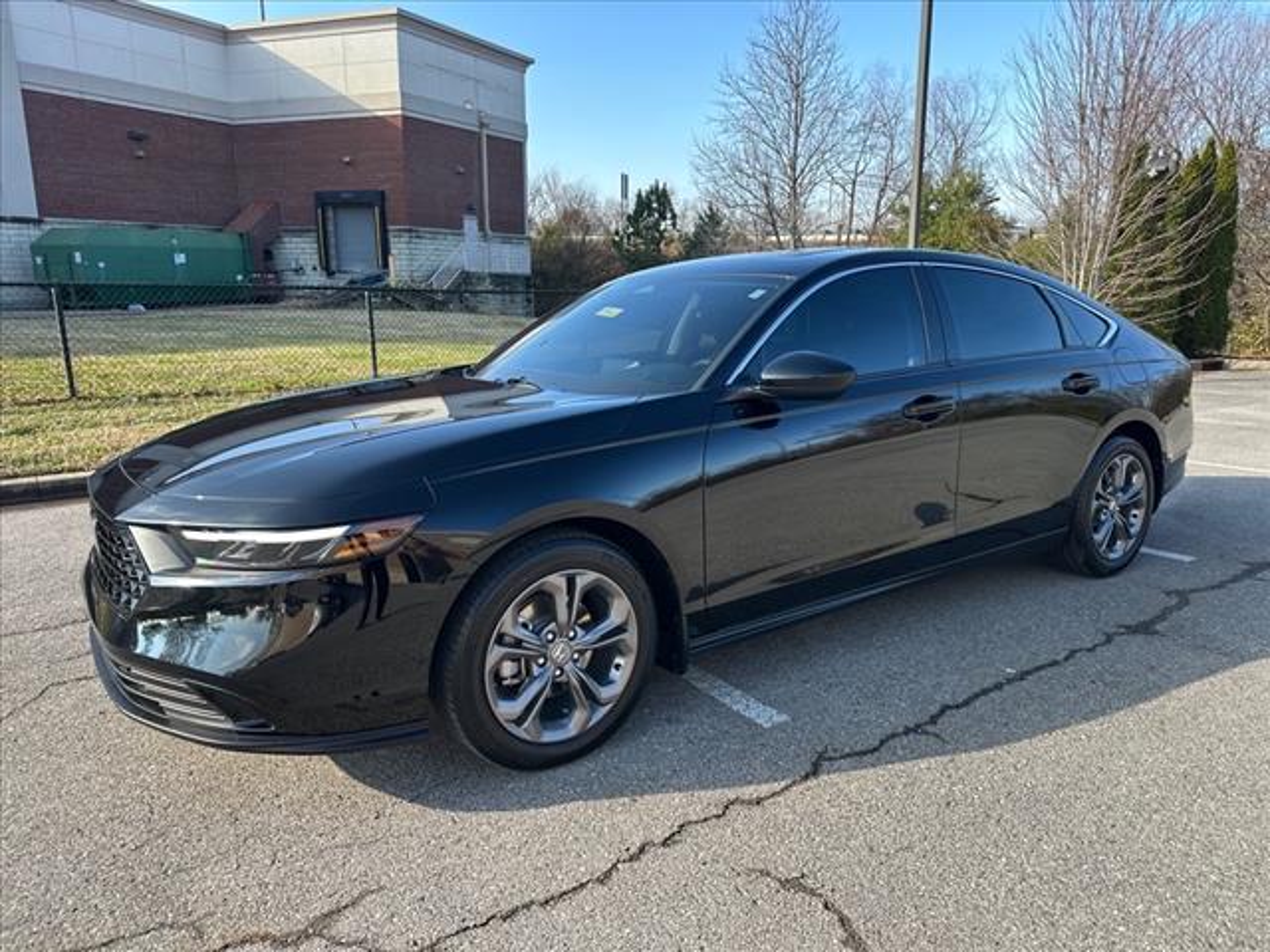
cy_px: 476
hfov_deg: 71.6
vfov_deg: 56.8
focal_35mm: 24
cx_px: 635
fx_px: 881
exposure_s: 1/489
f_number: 1.78
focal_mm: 6.86
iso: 80
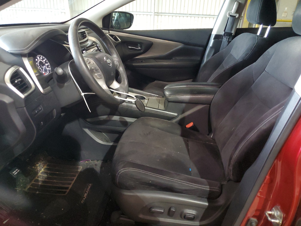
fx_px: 226
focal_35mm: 26
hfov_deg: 67.3
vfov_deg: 53.1
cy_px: 113
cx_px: 150
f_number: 1.5
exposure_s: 1/20
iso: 292
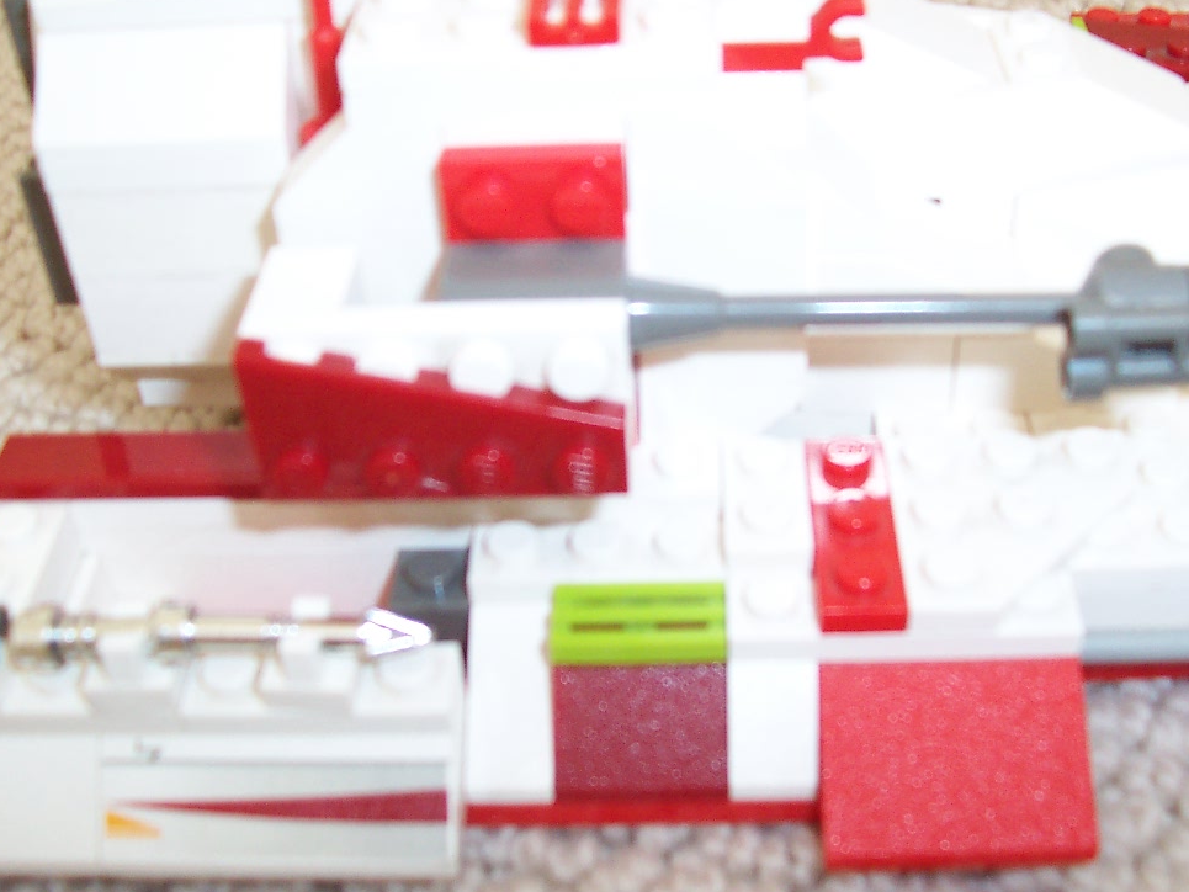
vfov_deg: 31.5
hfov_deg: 41.2
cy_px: 488
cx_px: 668
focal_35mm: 46
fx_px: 1580
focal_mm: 5.6
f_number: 2.8
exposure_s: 1/90
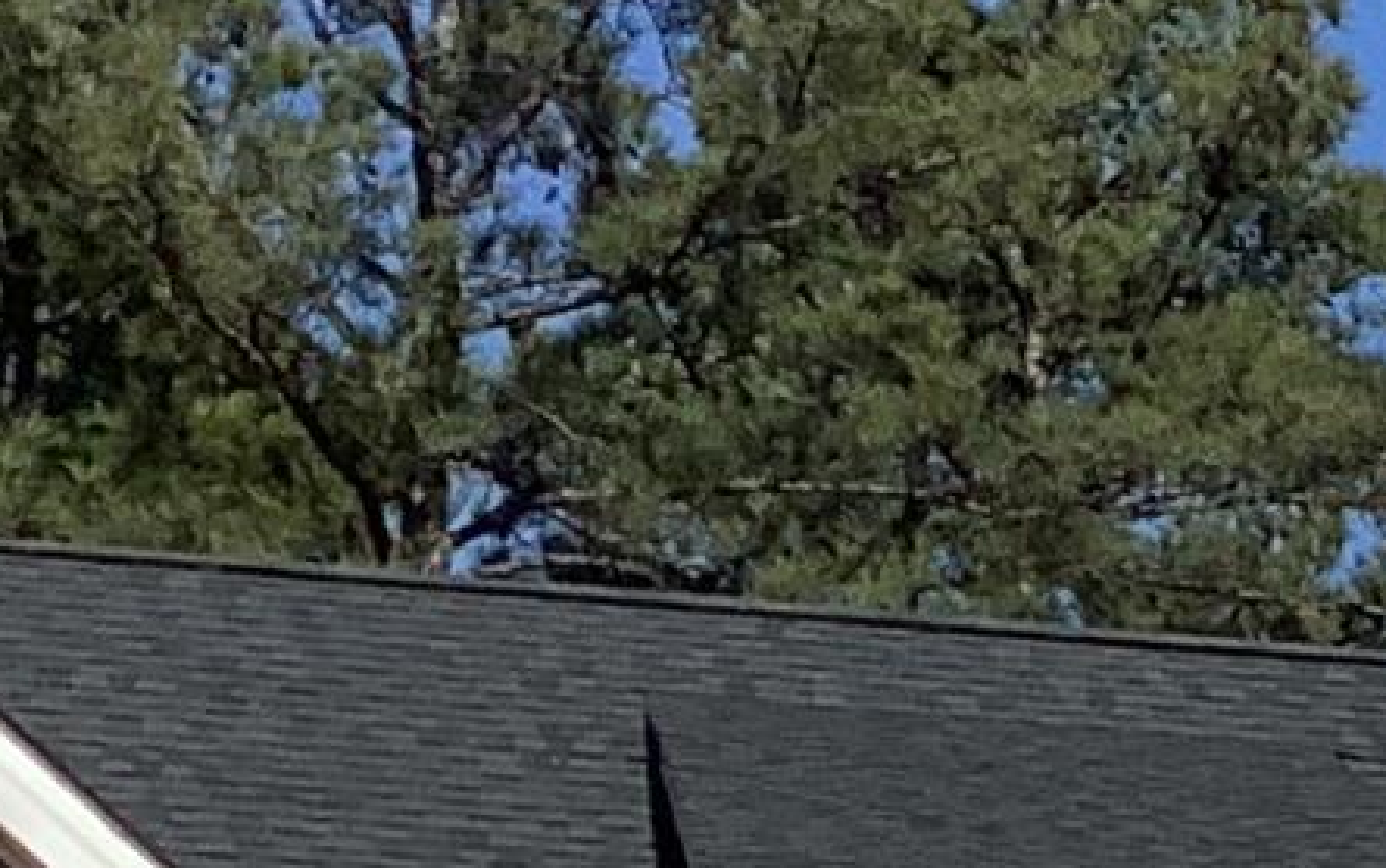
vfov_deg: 5.8
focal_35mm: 222
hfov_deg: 9.1
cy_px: 1633
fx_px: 8390
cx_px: 2266
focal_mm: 3.3
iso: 25
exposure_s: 1/2551
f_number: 2.4
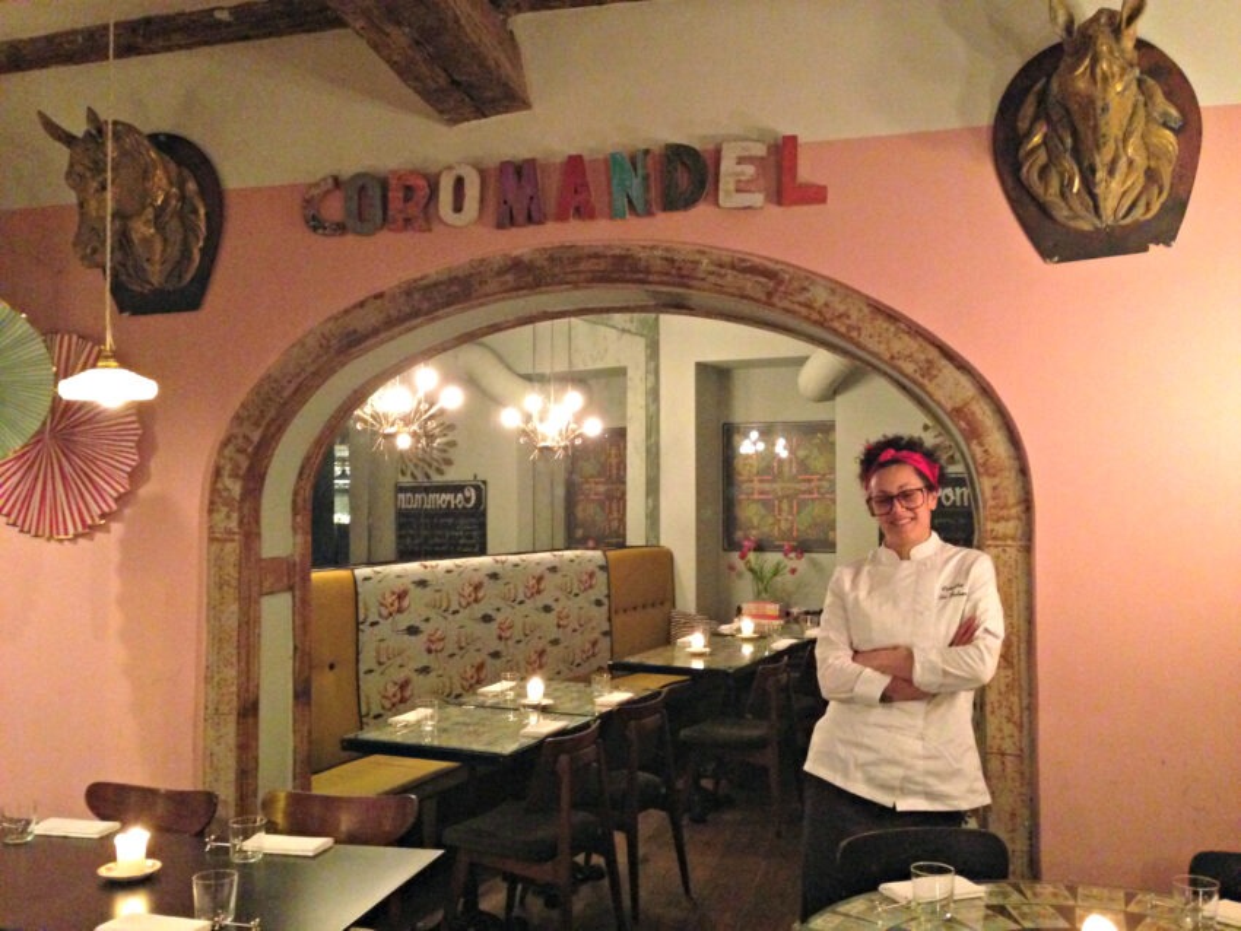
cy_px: 466
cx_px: 620
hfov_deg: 55.3
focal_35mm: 33
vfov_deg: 43.0
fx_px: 1183
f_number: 2.4
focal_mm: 4.12
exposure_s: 1/15
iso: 640
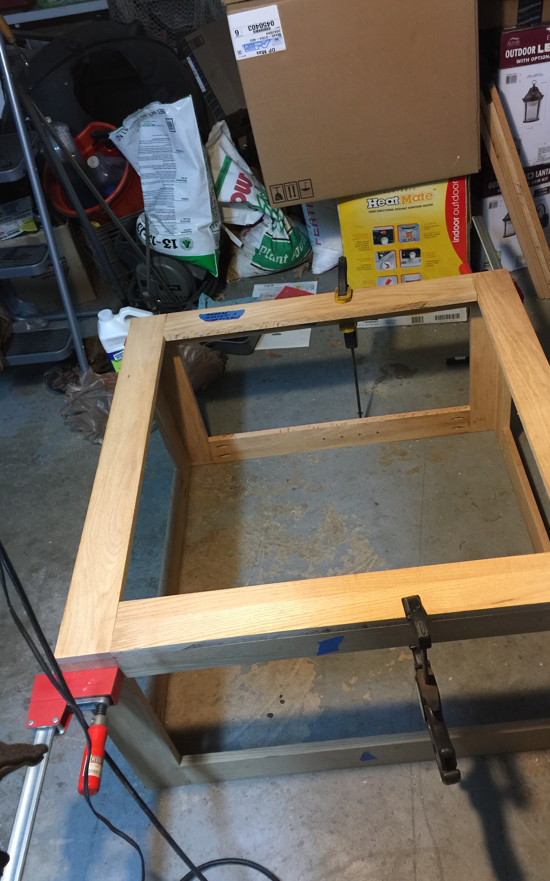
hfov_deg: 40.4
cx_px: 329
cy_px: 437
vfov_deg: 61.2
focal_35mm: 31
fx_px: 744
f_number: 2.2
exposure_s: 1/10
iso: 100
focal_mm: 4.15
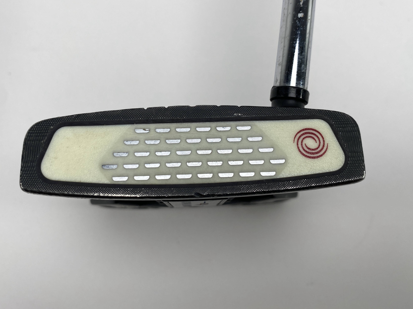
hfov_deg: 58.4
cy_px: 134
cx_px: 207
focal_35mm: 31
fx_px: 370
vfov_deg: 45.3
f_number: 1.8
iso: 32
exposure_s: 1/345
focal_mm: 4.25
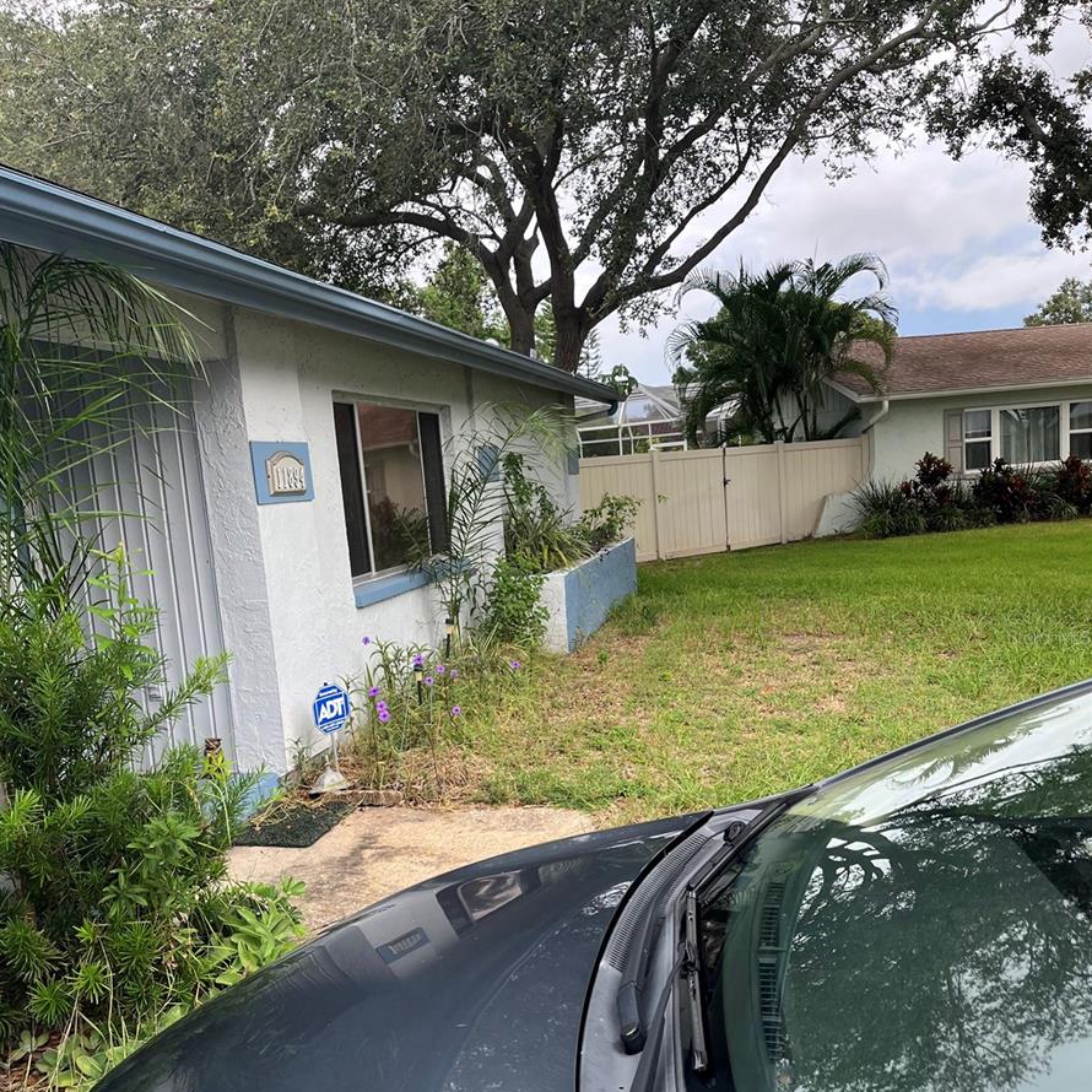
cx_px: 542
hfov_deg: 52.5
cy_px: 637
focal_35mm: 31
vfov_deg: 52.3
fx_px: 1106
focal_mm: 5.1
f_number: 1.6
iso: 50
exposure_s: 1/649
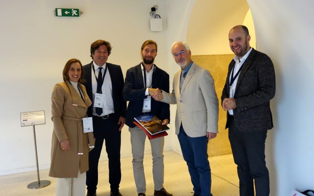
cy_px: 99
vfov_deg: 36.3
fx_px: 300
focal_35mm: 35
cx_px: 157
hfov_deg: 55.3
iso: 800
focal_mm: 12.56
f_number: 2.8
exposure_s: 1/40
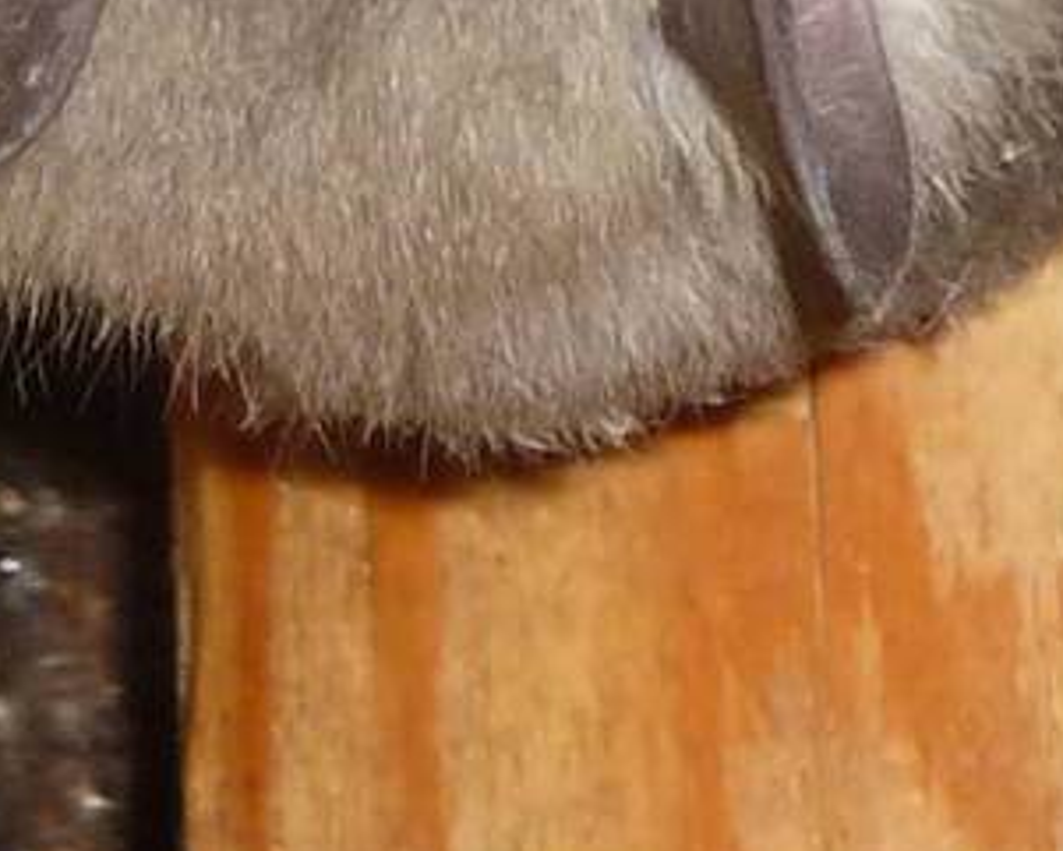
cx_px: -131
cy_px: -1218
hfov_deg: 2.9
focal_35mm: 659
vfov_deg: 2.3
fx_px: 20739
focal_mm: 16.5
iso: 200
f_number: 5.1
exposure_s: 1/60
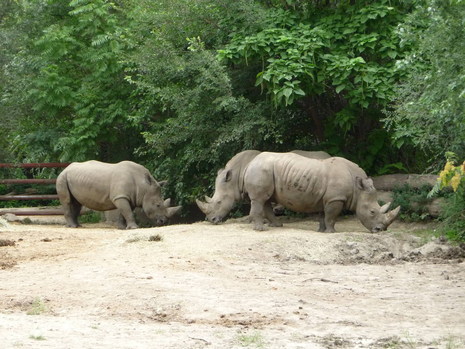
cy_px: 174
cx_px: 232
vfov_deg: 8.7
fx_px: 2284
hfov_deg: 11.6
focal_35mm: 170
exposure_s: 1/200
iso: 400
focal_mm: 29.1
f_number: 4.8
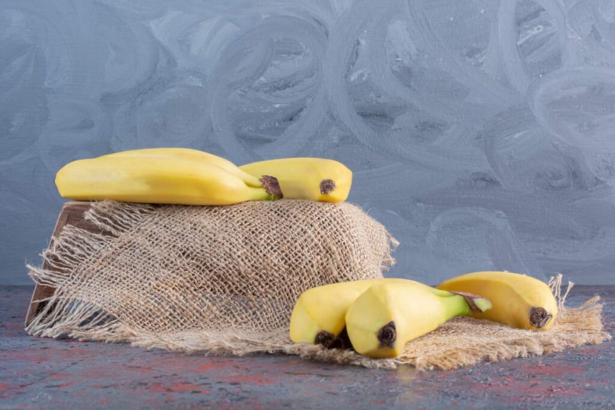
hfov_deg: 27.0
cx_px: 308
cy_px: 205
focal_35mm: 75
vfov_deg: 18.2
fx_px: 1281
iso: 320
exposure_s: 1/125
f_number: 11
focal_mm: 50
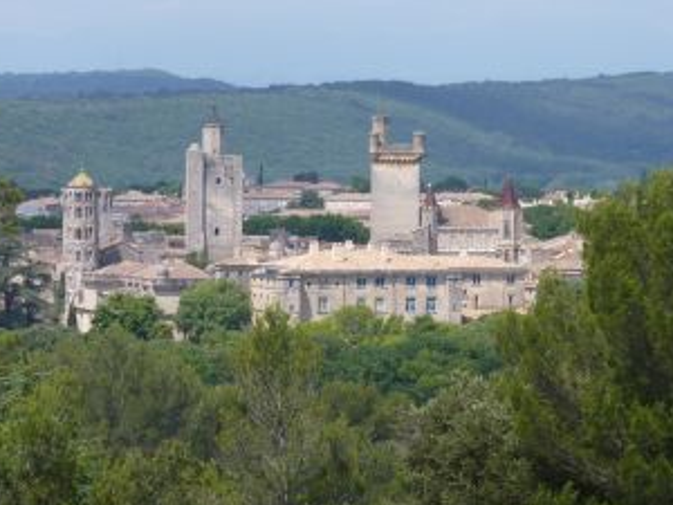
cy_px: 184
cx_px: 305
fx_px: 5833
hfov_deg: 6.6
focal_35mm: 300
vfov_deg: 5.0
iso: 80
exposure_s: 1/500
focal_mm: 37
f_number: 5
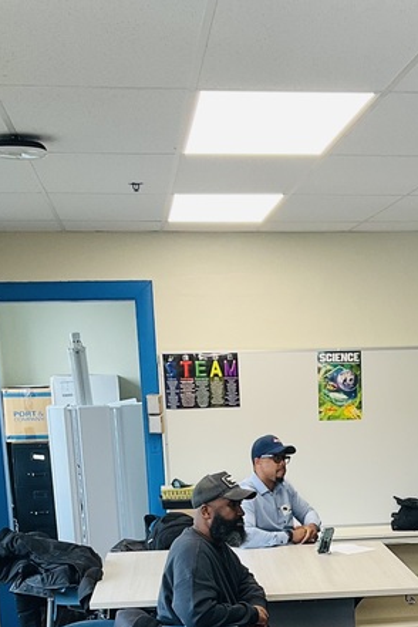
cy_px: 637
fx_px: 1219
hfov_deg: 19.2
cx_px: 355
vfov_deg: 27.1
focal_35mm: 70
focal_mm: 3
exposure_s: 1/60
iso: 40
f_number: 1.8
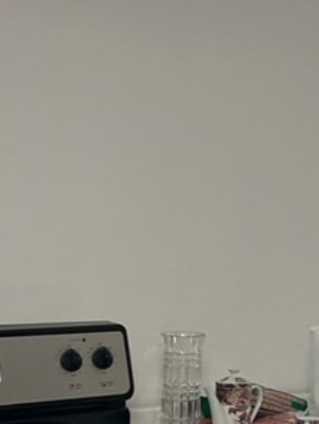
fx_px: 1301
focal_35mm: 106
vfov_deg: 18.2
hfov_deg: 12.9
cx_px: 538
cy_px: 379
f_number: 1.5
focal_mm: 5.7
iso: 100
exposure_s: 1/99
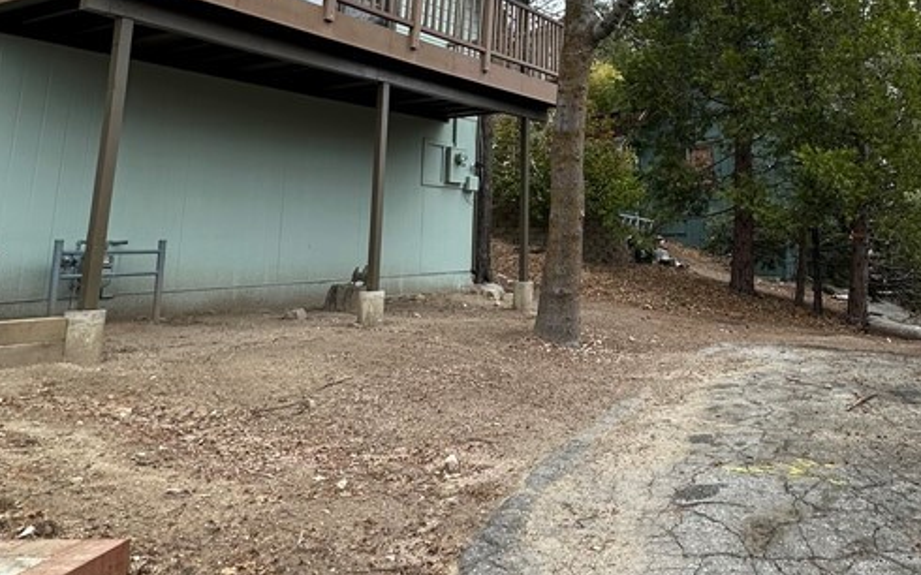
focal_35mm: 31
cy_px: 77
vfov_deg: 38.3
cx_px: 654
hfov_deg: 59.0
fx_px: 778
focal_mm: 2.22
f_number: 2.2
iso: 40
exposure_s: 1/317
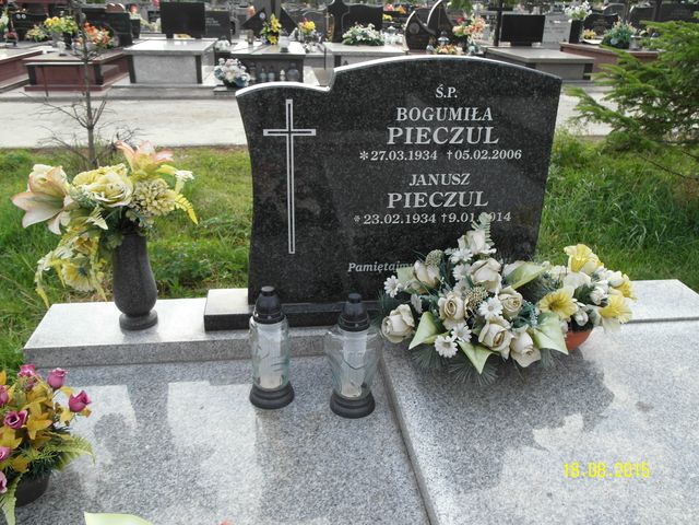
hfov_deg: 60.0
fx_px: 606
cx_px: 350
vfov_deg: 46.8
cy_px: 262
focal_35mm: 30
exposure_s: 1/180
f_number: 3.6
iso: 80
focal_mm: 6.5
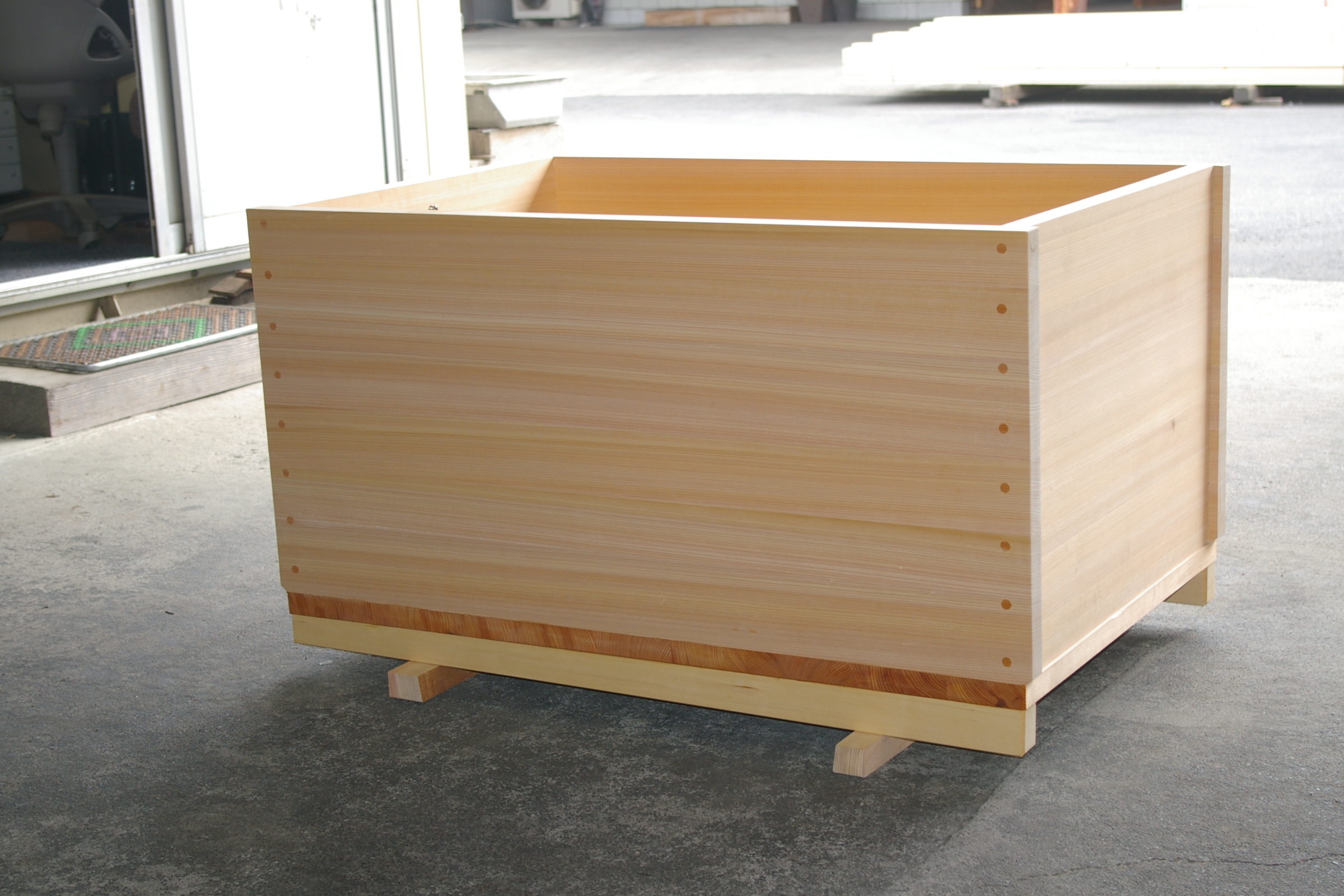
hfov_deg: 33.4
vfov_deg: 22.6
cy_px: 448
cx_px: 672
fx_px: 2240
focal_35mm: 60
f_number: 4.5
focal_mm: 40
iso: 200
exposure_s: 1/60
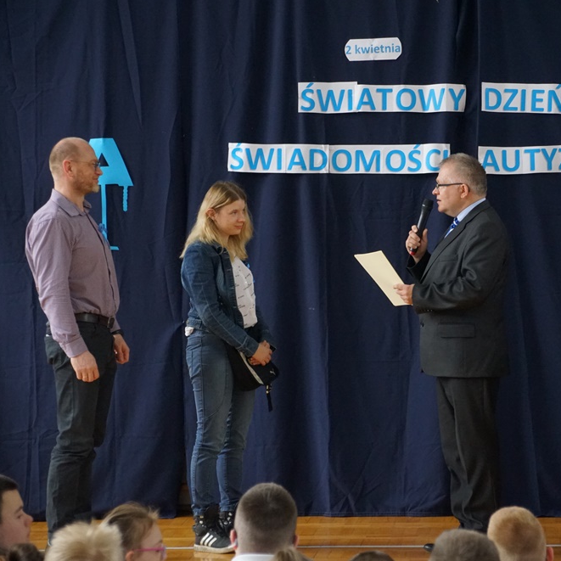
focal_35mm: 145
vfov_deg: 12.1
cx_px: 423
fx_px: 2652
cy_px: 280
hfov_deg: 12.0
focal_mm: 75
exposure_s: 1/160
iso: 2500
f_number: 5.6
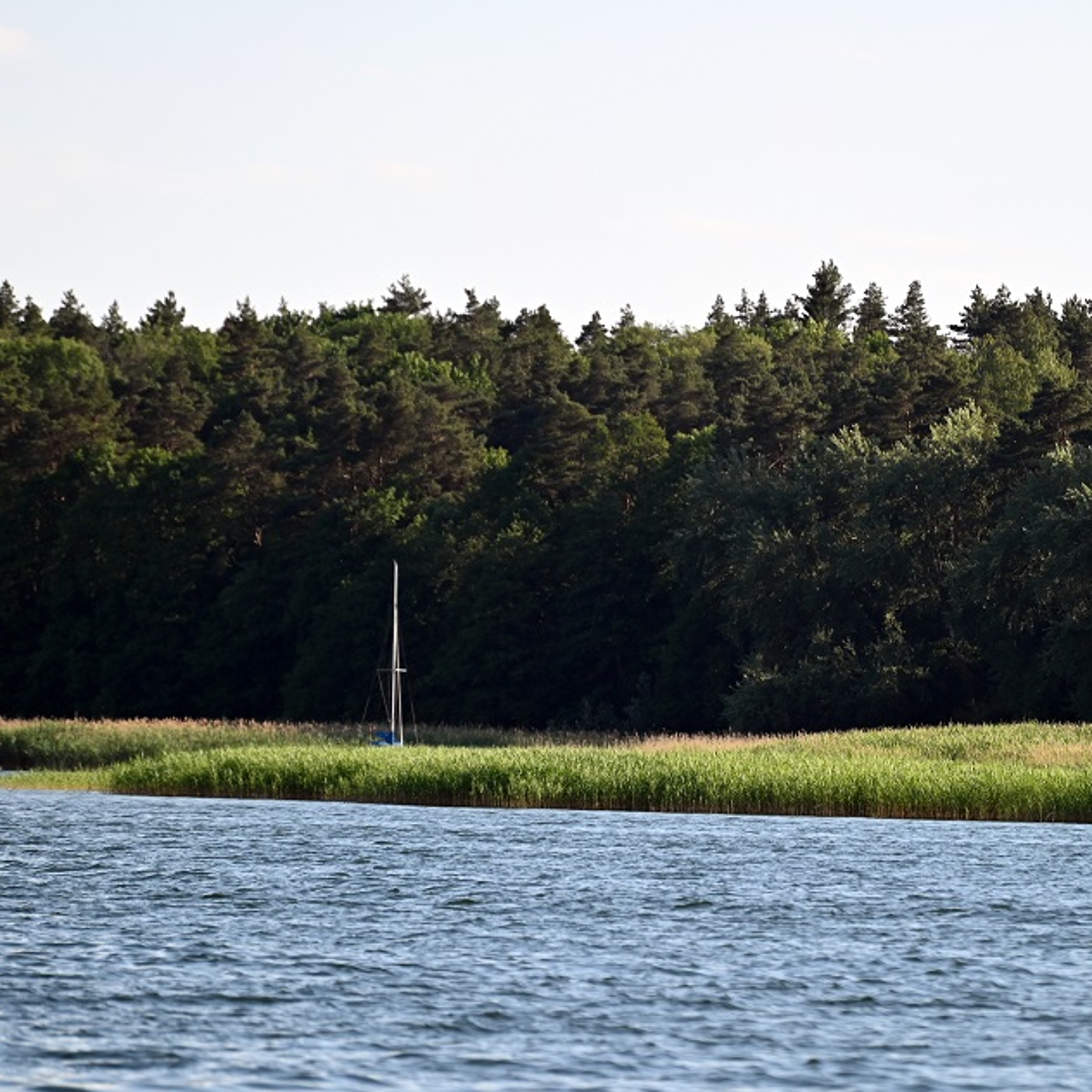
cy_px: 546
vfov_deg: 4.9
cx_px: 797
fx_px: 12777
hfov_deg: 4.9
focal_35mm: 358
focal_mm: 280
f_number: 5.6
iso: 360
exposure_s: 1/1000
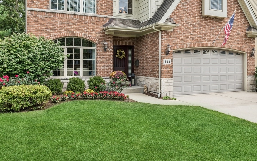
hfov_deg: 57.5
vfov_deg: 35.9
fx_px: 231
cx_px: 159
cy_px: 15
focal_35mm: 33
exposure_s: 1/250
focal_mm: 19
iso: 400
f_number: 8
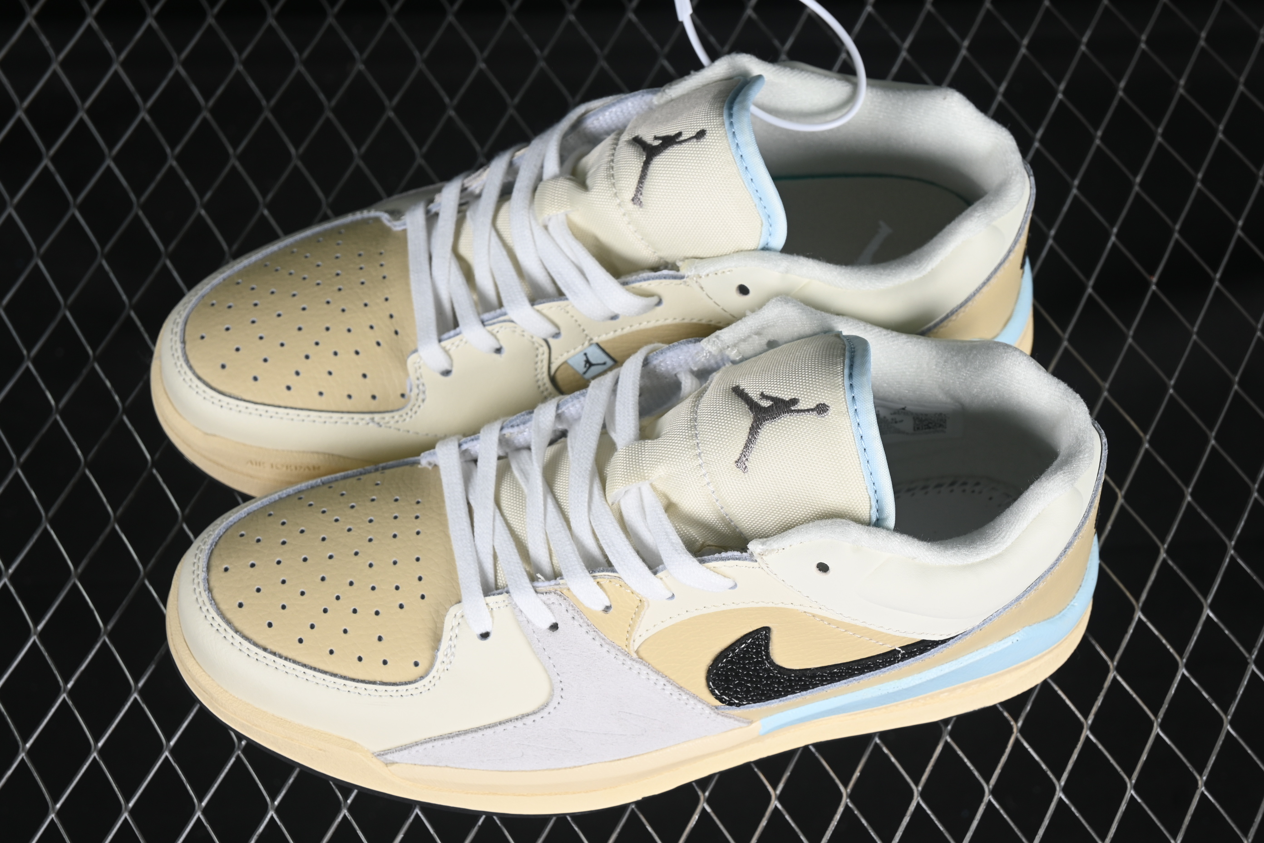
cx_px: 632
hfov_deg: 27.0
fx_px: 2633
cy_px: 422
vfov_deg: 18.2
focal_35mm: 75
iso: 160
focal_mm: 50
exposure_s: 1/80
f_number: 7.1
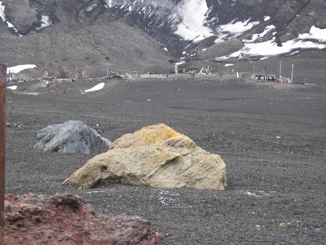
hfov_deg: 27.0
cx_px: 154
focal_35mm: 72
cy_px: 116
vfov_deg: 20.4
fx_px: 678
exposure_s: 1/160
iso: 50
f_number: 2.8
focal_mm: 10.9
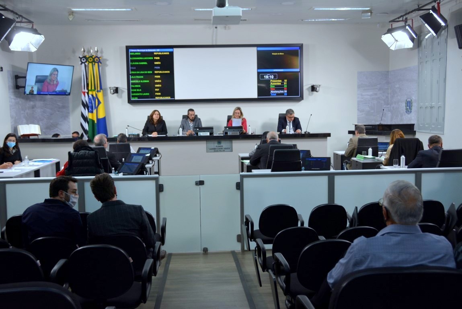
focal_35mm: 39
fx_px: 501
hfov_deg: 49.5
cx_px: 231
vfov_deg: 34.3
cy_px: 154
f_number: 4
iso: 400
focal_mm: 26
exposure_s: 1/100
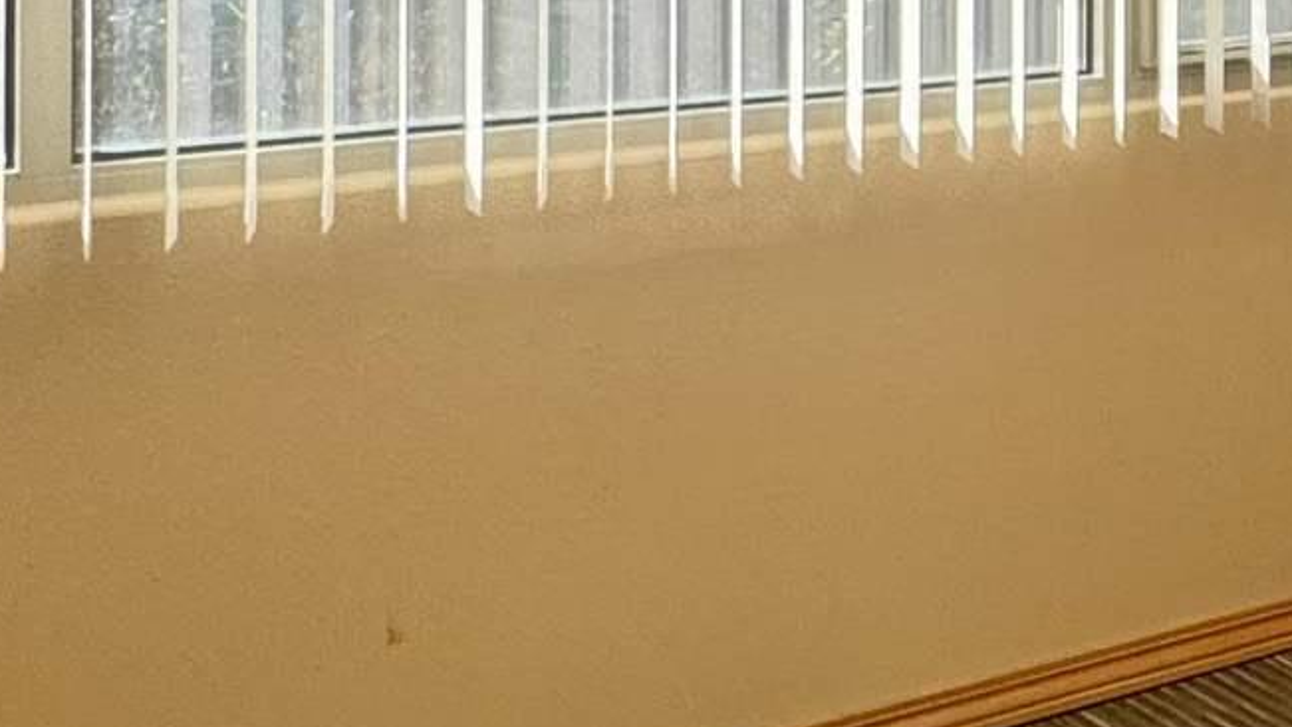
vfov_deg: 15.9
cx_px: 1812
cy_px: -228
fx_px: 2466
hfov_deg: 24.4
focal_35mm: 72
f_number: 2.2
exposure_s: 1/120
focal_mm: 2.22
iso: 64
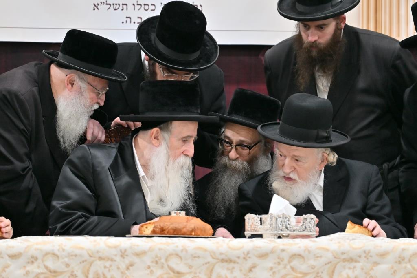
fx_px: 3474
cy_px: 139
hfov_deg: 6.9
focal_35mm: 300
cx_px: 208
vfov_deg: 4.6
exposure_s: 1/125
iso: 400
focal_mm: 200
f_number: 2.8
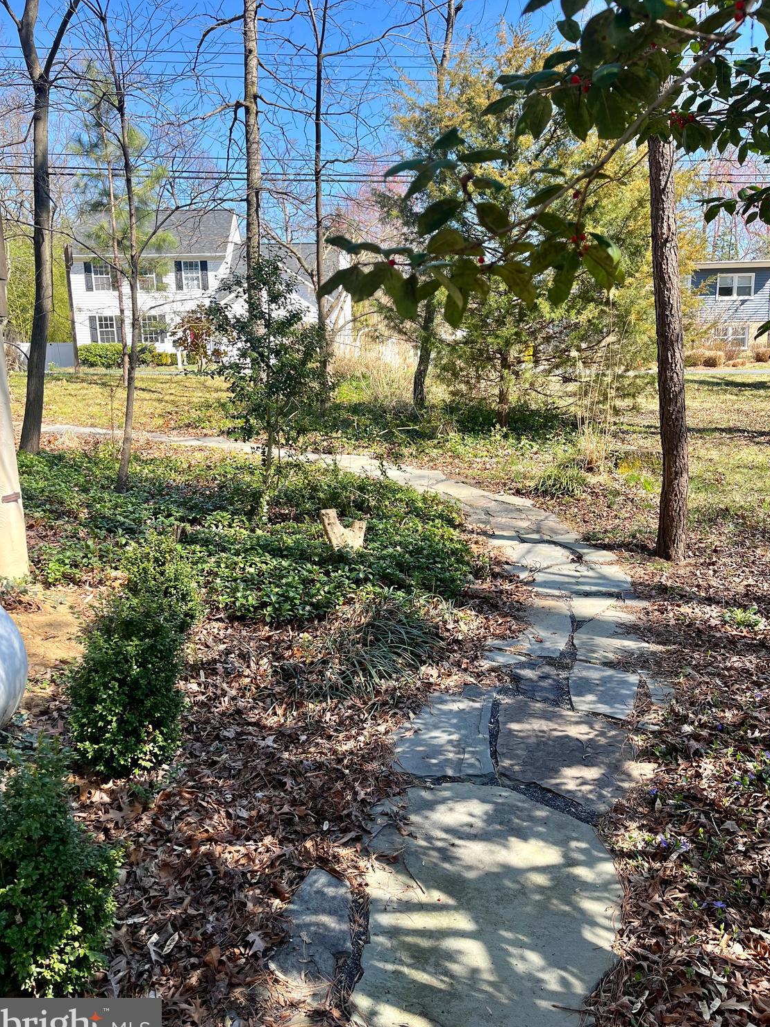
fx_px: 801
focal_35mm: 27
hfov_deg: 51.3
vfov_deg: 65.3
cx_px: 388
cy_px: 521
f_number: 1.6
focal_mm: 5.1
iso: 50
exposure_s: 1/810
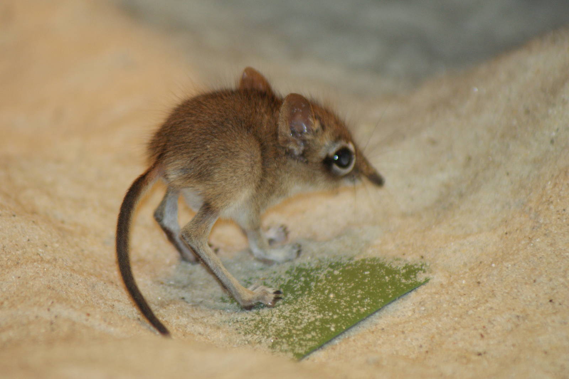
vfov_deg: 3.1
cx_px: 284
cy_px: 190
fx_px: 7109
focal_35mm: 450
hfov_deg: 4.6
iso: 400
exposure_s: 1/125
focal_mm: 300
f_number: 5.6
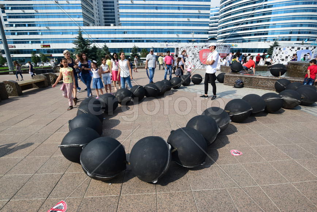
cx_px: 158
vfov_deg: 69.7
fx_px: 152
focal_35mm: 17
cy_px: 106
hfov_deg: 92.4
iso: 100
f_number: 11
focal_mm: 11.5
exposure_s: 1/100
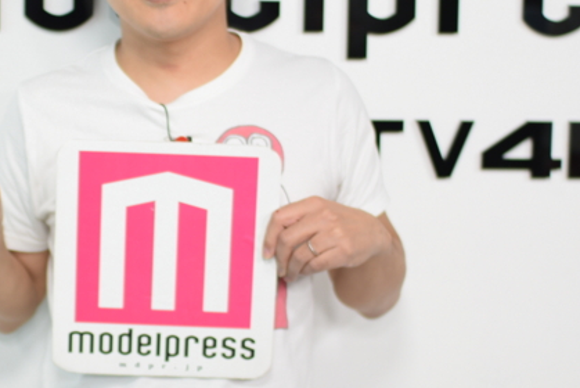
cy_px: 202
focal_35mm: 110
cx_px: 154
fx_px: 1773
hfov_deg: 18.5
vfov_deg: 12.5
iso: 100
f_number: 1.8
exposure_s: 1/200
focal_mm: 30
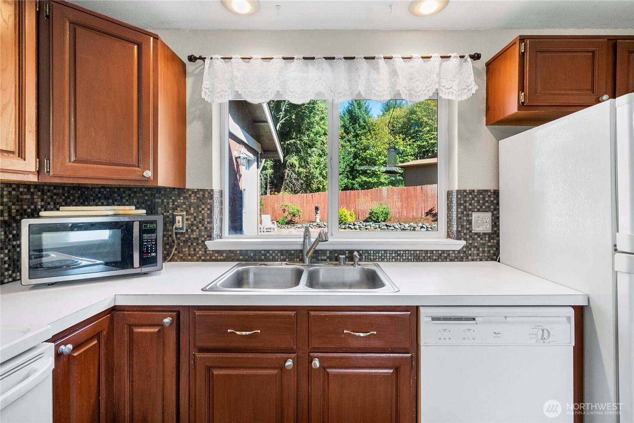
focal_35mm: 15
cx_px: 317
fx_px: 264
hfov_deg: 100.4
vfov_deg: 77.4
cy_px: 212
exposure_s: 1/13
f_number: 7.1
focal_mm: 15
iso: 1000
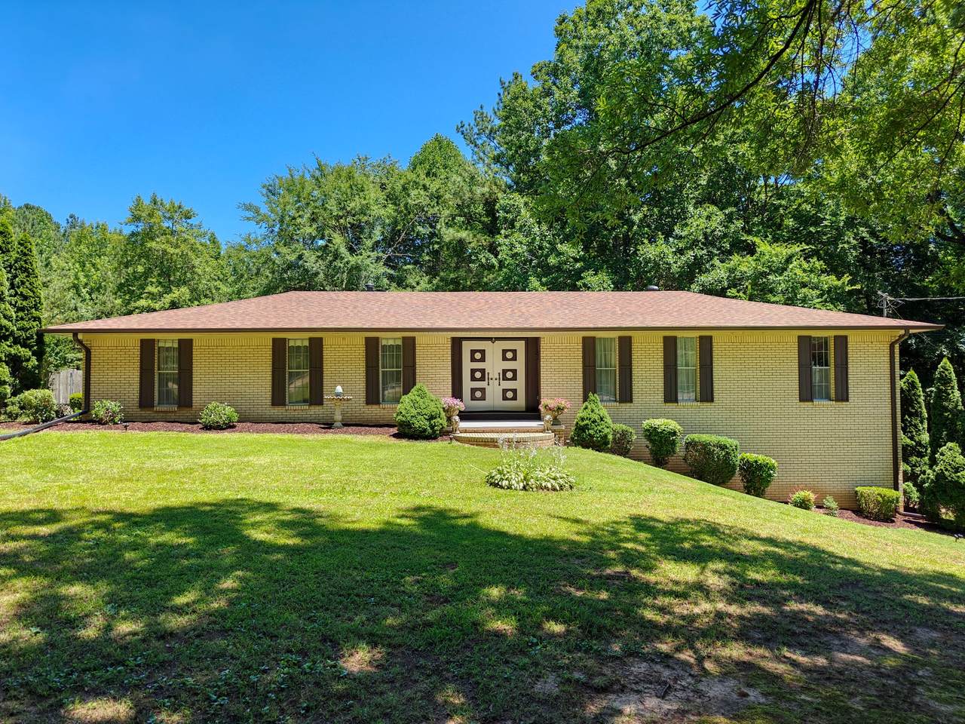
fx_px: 641
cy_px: 362
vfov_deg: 58.9
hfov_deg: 73.9
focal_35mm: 23
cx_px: 482
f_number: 1.6
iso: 50
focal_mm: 6.06
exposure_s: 1/428
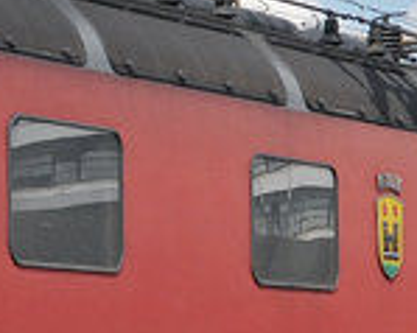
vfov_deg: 4.5
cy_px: 109
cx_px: 137
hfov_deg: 5.7
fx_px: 4206
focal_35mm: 341
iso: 250
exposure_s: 1/1000
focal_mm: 30
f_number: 6.3
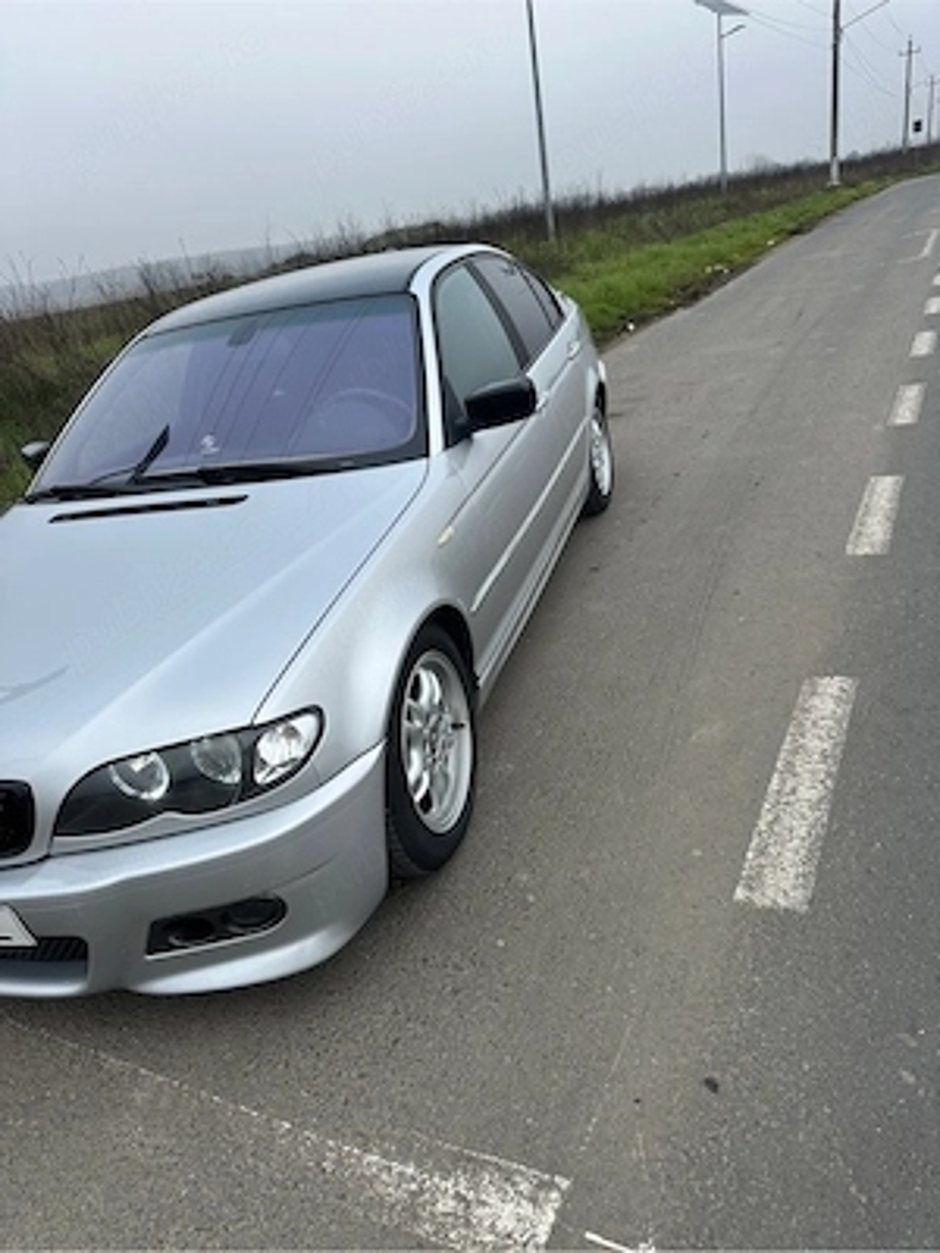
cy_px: 626
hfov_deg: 56.8
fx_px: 869
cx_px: 470
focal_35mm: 24
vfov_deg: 71.6
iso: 80
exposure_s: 1/1131
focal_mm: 6.86
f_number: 1.78
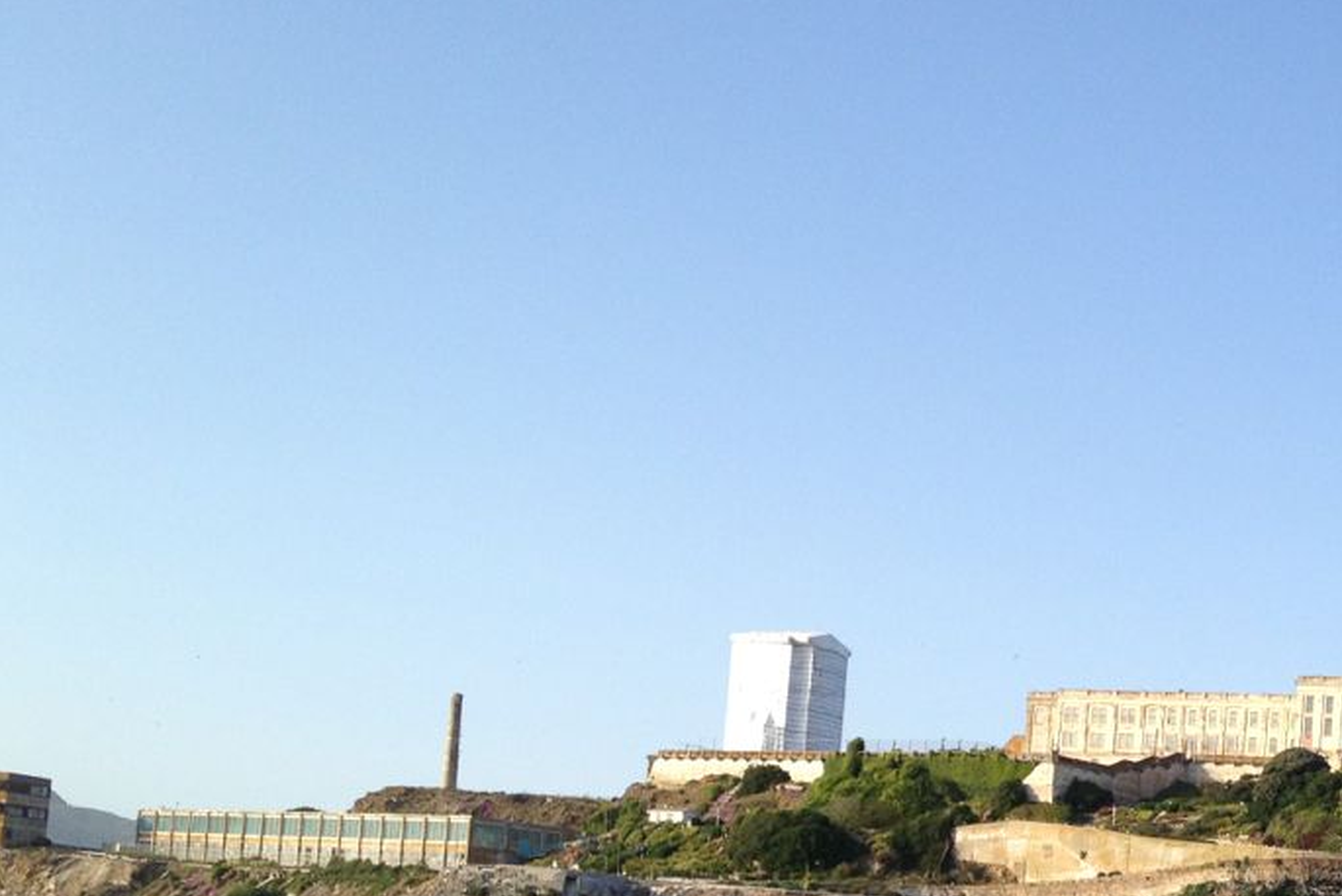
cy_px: 833
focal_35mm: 68
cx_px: 1187
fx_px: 2535
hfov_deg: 28.6
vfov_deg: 19.6
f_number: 2.4
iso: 64
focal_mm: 4.28
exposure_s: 1/1082
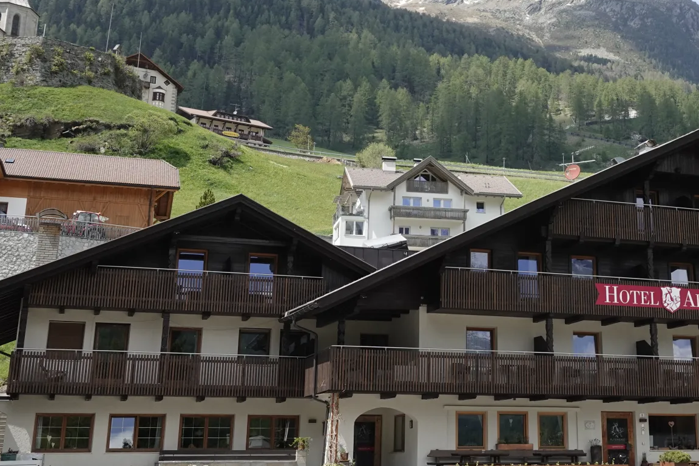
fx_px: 1068
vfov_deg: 24.3
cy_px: 112
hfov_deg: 35.7
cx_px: 496
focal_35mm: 55
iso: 200
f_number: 2.8
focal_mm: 12.04
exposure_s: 1/2000
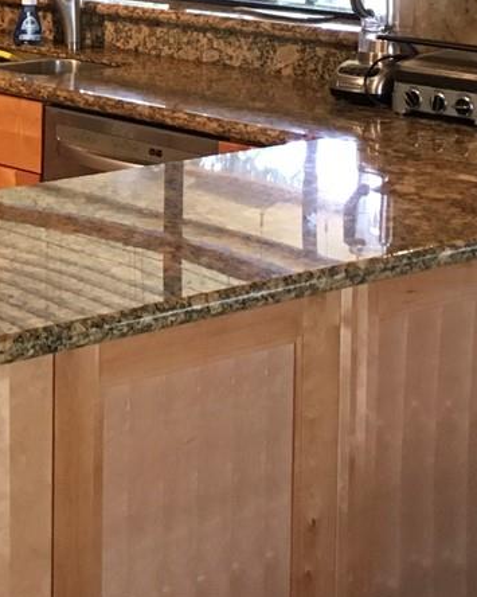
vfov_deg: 18.4
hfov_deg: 14.3
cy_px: 22
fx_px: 1801
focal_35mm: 102
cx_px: -200
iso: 125
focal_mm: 4.15
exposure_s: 1/30
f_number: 2.2
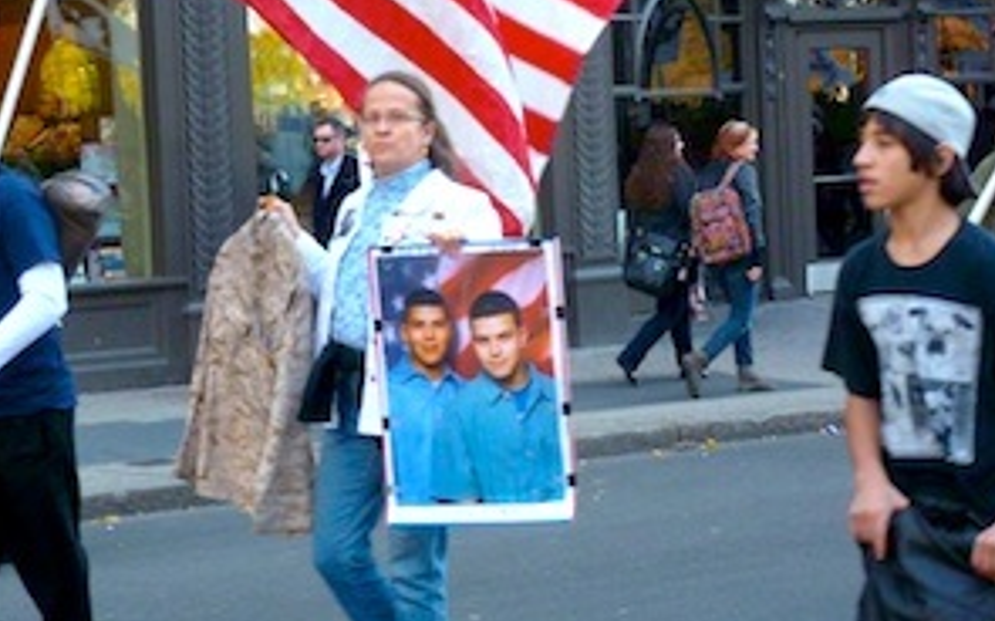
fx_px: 3117
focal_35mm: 115
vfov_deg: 11.4
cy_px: 196
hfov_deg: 18.1
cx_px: 472
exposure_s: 1/100
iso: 400
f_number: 4.7
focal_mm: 12.7
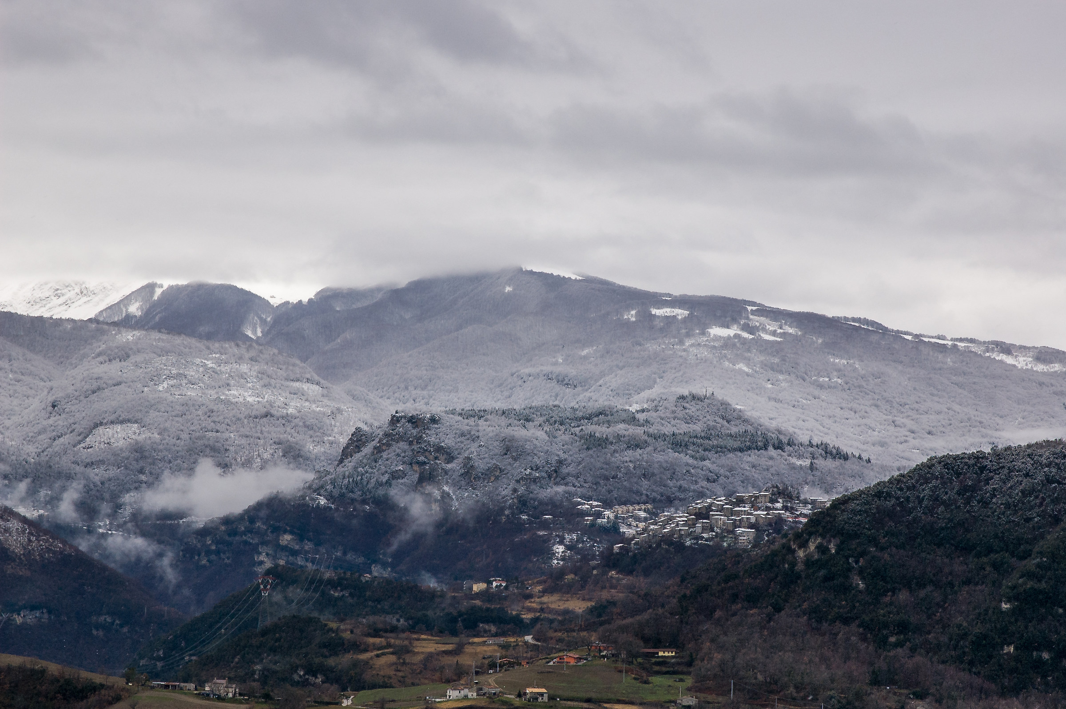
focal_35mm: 105
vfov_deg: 13.0
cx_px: 533
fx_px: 3106
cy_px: 354
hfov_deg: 19.5
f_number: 10
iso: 400
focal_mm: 70
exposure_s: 1/160
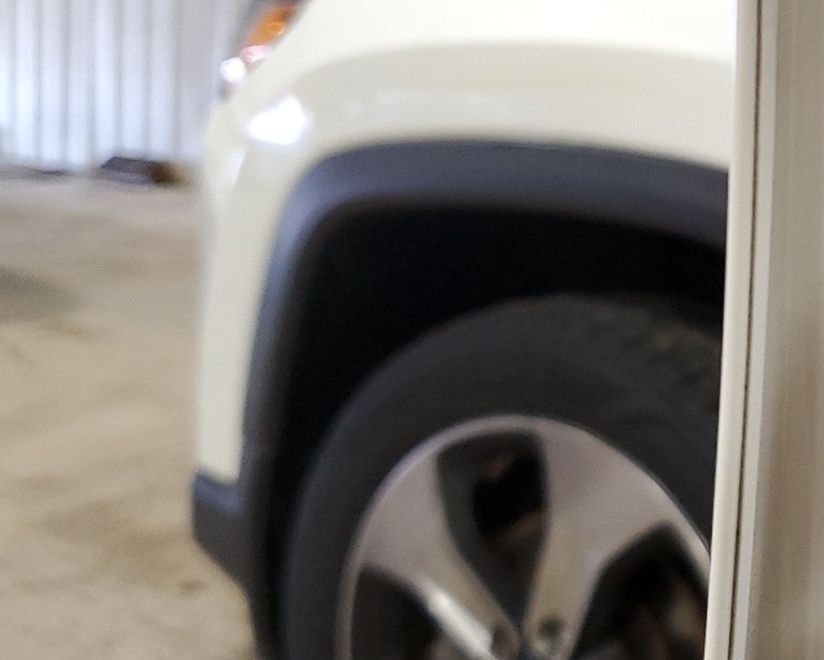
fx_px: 1562
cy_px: 222
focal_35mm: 64
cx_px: 860
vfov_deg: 23.8
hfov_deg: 27.5
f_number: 1.5
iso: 150
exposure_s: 1/60.2
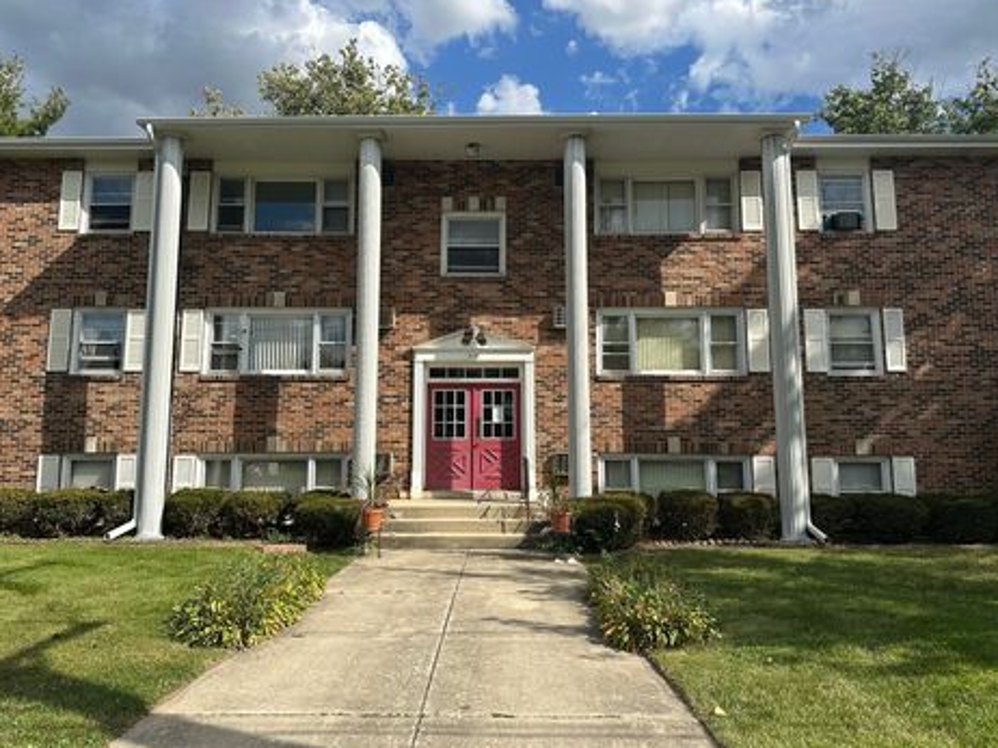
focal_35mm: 26
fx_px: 749
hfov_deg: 67.3
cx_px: 486
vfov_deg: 53.0
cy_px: 349
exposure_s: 1/4545
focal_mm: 6.86
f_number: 1.78
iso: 80
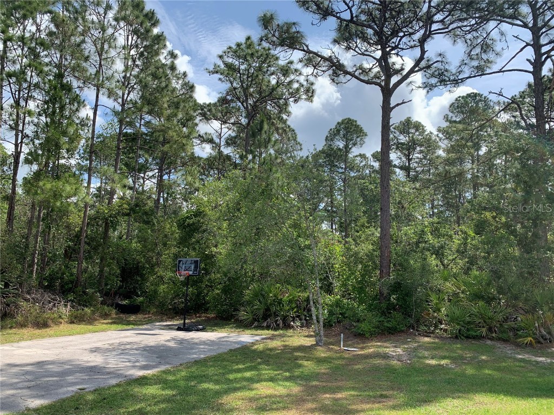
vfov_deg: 53.1
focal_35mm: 26
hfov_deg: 67.3
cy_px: 208
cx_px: 277
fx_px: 416
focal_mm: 4.25
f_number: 1.8
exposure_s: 1/1748
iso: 25
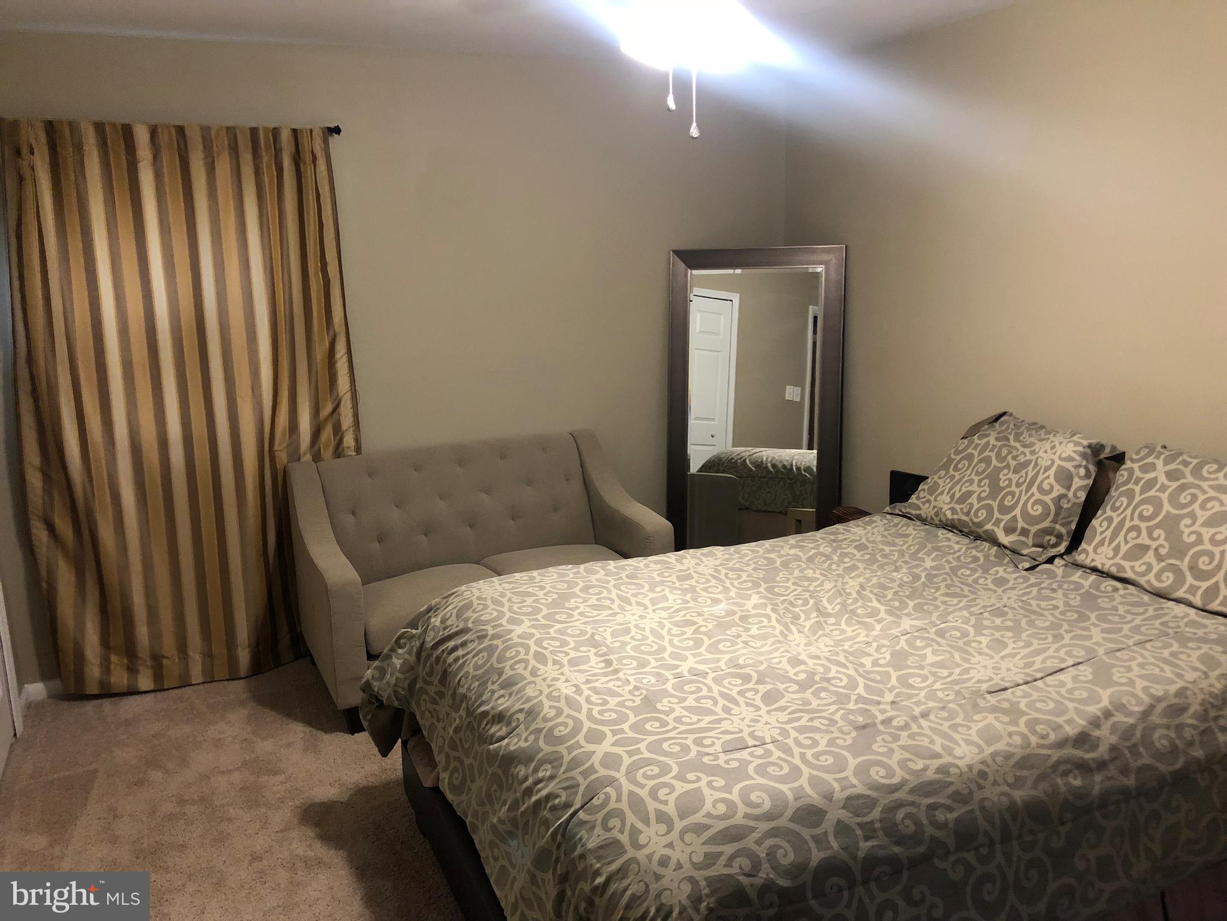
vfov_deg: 49.7
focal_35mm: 28
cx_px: 614
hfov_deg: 63.4
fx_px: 992
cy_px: 460
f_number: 1.8
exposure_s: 1/15
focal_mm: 3.99
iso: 100
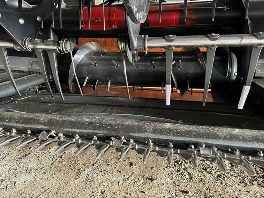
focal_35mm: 24
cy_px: 99
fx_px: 183
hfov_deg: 71.6
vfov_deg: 56.8
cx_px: 132
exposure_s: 1/40
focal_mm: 6.86
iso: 1000
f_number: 1.78
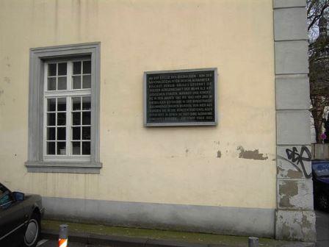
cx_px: 164
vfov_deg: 40.7
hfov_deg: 52.6
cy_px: 124
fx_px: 333
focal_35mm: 35
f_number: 5.6
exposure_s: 1/140
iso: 50
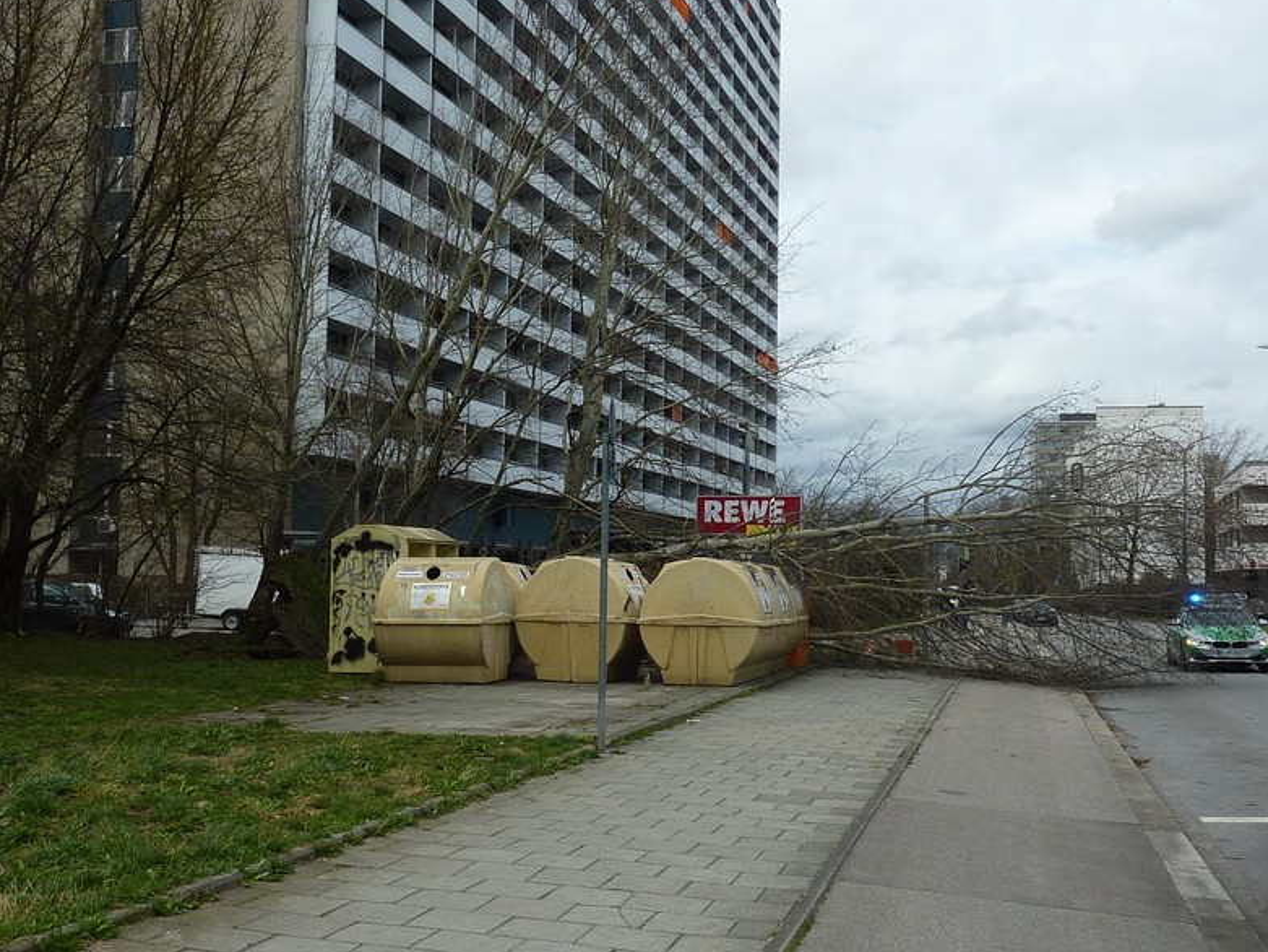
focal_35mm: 42
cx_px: 648
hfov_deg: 44.8
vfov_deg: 34.4
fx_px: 1539
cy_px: 478
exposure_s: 1/500
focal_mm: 4.7
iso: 80
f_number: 5
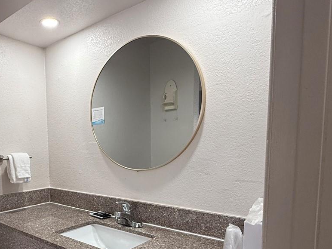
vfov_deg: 47.1
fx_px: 278
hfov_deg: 58.0
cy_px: 174
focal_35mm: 29
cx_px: 77
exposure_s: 1/120
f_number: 2.2
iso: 200
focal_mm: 2.22
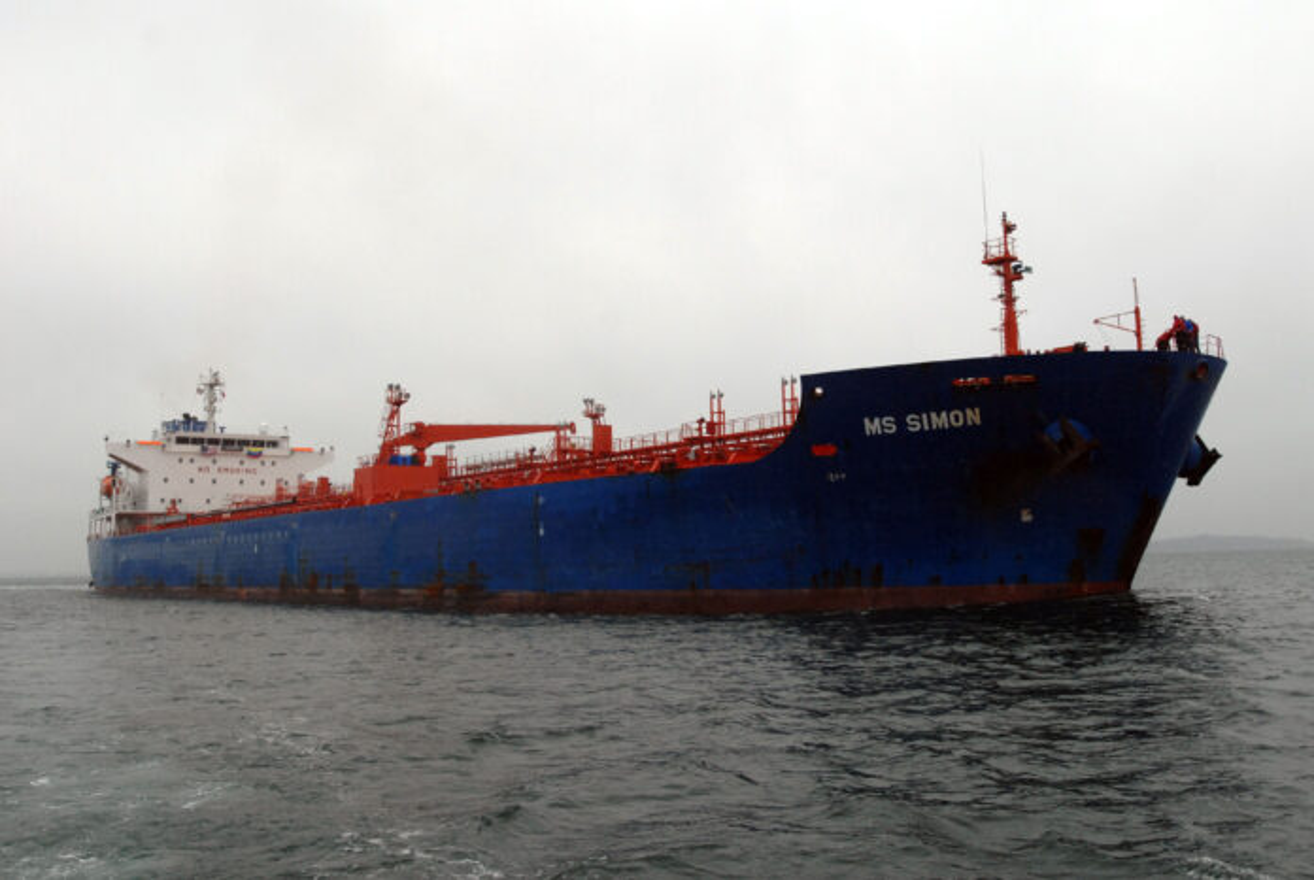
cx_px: 657
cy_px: 440
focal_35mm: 33
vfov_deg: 40.1
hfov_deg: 57.2
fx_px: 1206
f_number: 6.3
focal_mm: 22
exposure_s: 1/500
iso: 400
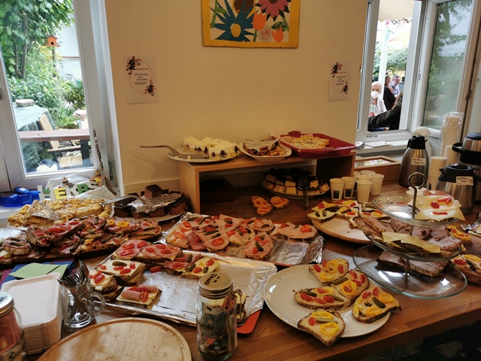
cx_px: 240
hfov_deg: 65.3
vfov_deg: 51.4
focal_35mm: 27
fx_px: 375
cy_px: 180
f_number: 1.8
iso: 64
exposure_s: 1/100
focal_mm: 5.58
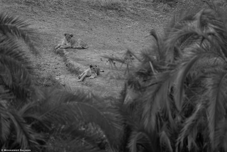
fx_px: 5675
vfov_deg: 1.5
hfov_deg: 2.3
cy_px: 76
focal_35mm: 900
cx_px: 114
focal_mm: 600
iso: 1600
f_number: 6.3
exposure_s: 1/250
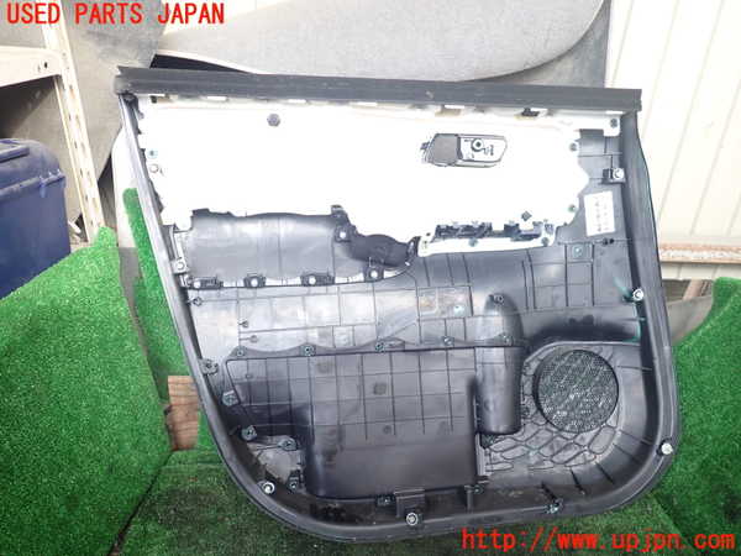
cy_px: 278
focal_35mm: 25
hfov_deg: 69.4
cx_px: 370
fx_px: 535
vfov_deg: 54.9
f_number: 2
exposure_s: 1/60
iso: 125
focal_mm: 4.5
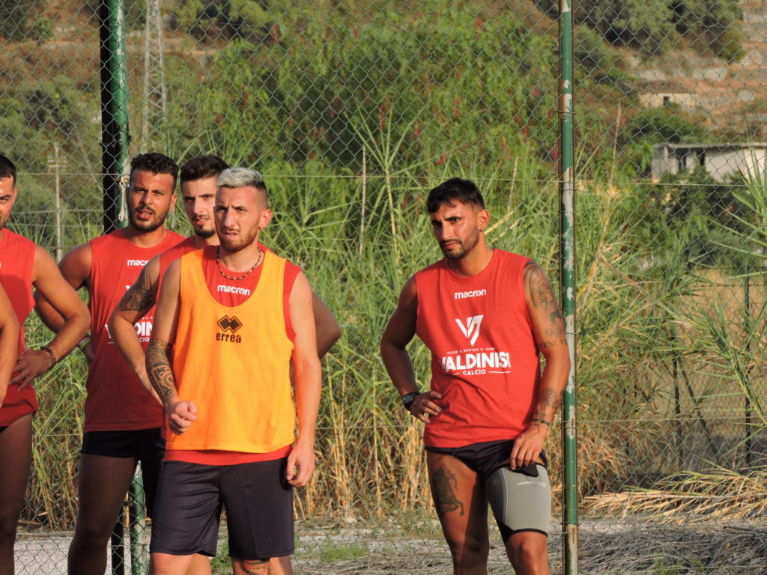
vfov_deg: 5.0
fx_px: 6647
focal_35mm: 300
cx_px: 384
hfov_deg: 6.6
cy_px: 288
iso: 100
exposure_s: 1/200
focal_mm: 53.7
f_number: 5.5
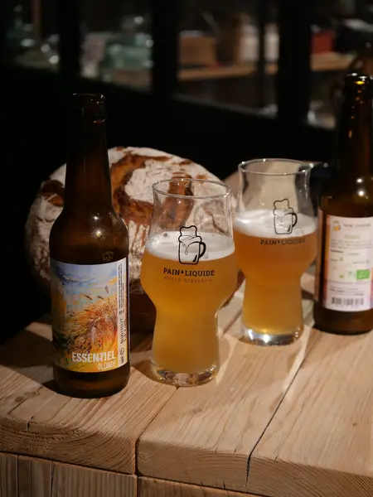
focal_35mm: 70
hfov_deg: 21.0
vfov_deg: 27.8
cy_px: 248
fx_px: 1006
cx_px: 186
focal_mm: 35
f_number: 4
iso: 500
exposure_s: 1/80
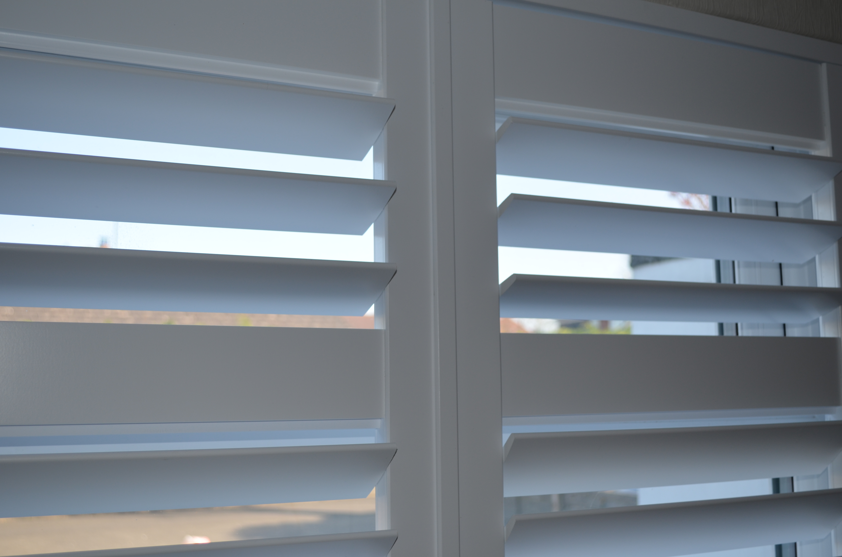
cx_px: 421
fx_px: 1015
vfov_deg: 30.7
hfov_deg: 45.0
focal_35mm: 44
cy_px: 278
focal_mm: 29
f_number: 4.5
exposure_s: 1/200
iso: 140
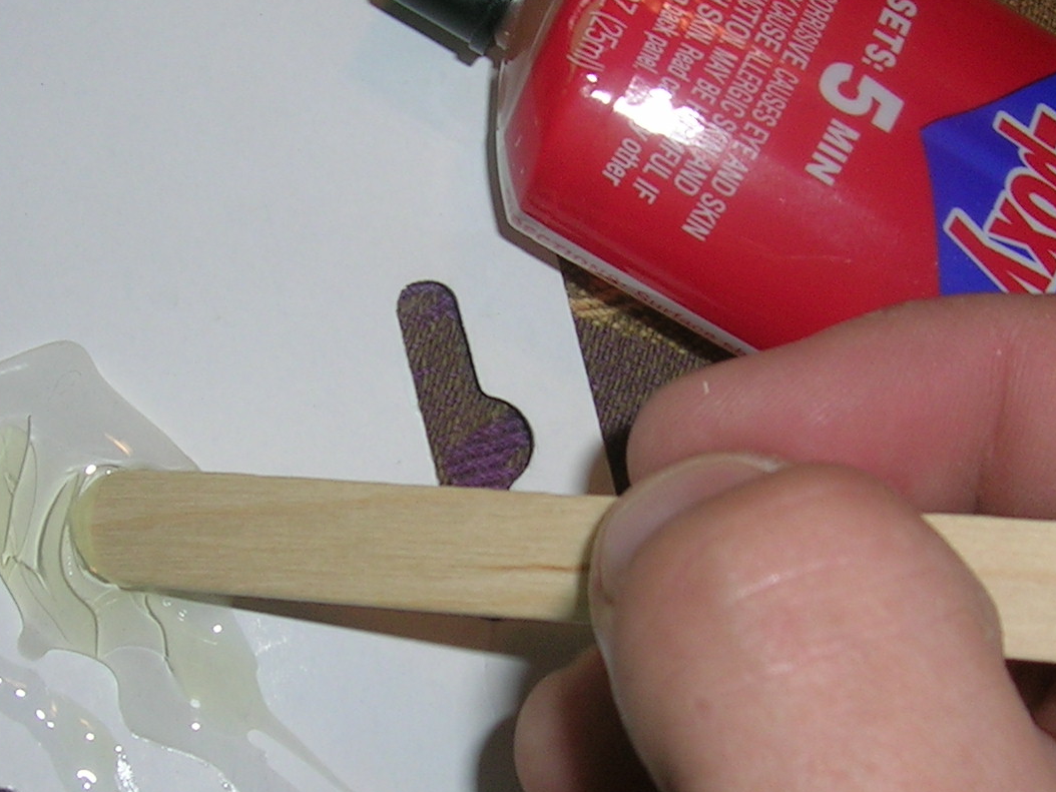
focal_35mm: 68
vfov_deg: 21.6
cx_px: 450
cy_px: 492
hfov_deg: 28.5
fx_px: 2075
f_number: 4.8
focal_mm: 5.4
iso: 50
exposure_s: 1/60.1
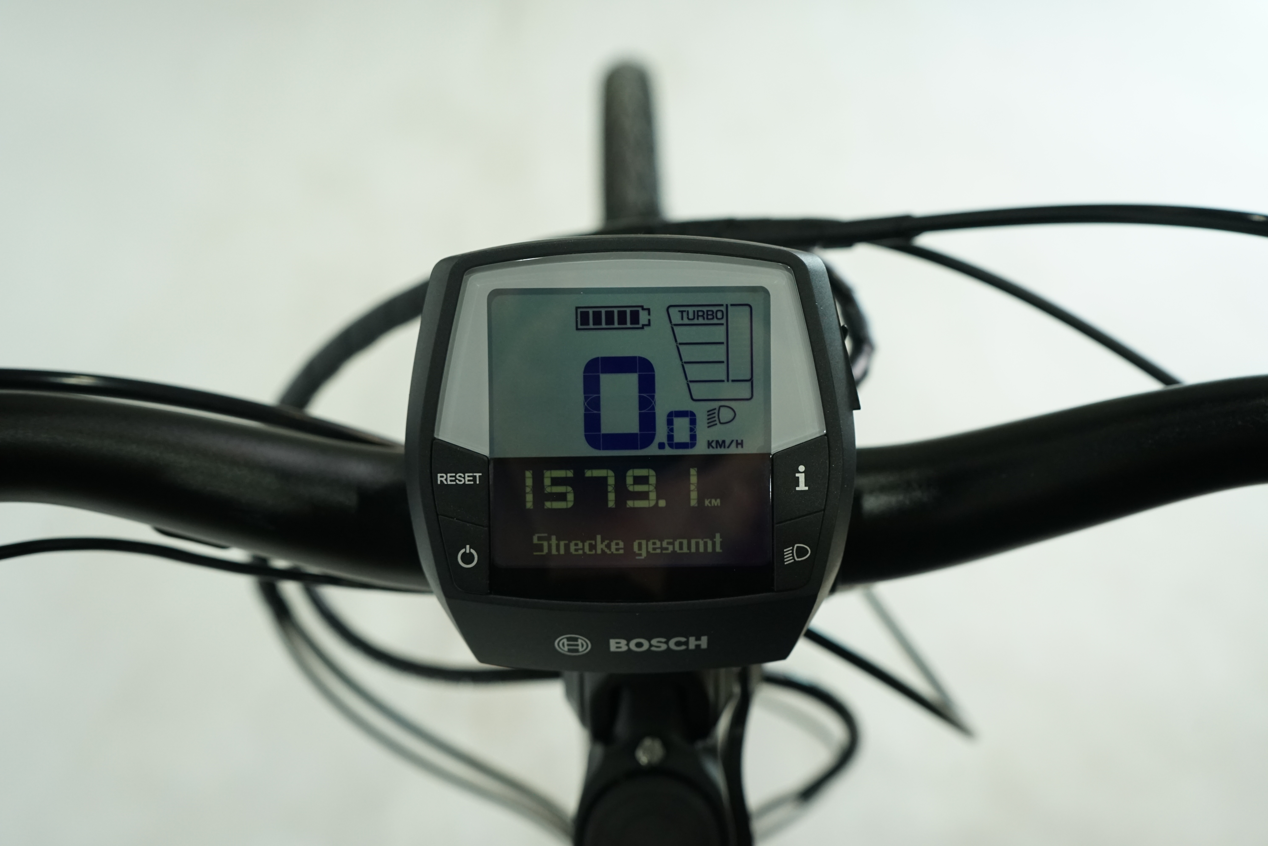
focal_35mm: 33
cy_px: 423
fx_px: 1162
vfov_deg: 40.0
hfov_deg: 57.2
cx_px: 634
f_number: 5.6
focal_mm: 33
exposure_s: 1/200
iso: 1600
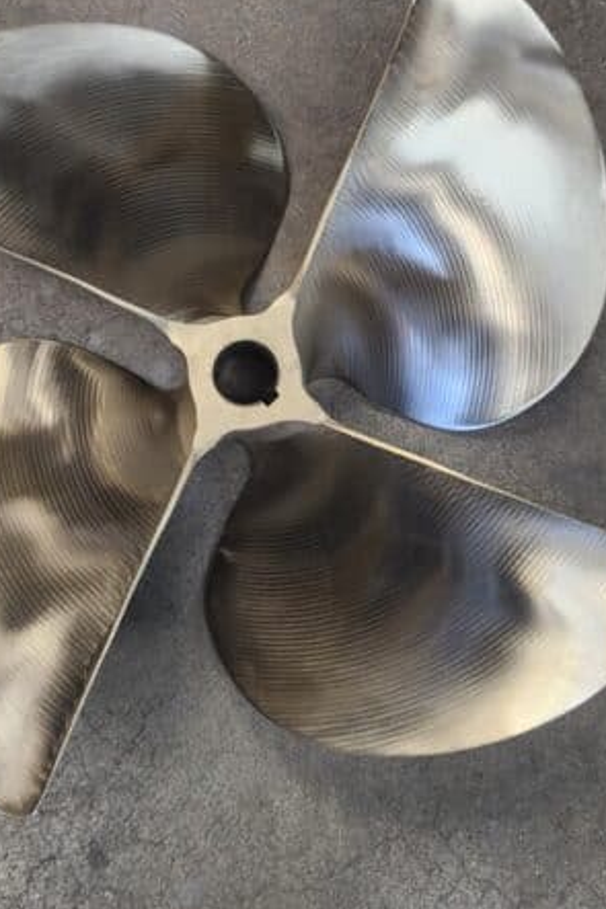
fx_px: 910
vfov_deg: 52.8
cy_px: 364
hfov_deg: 36.8
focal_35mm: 36
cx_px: 257
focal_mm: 6.4
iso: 250
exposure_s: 1/120
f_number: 1.8
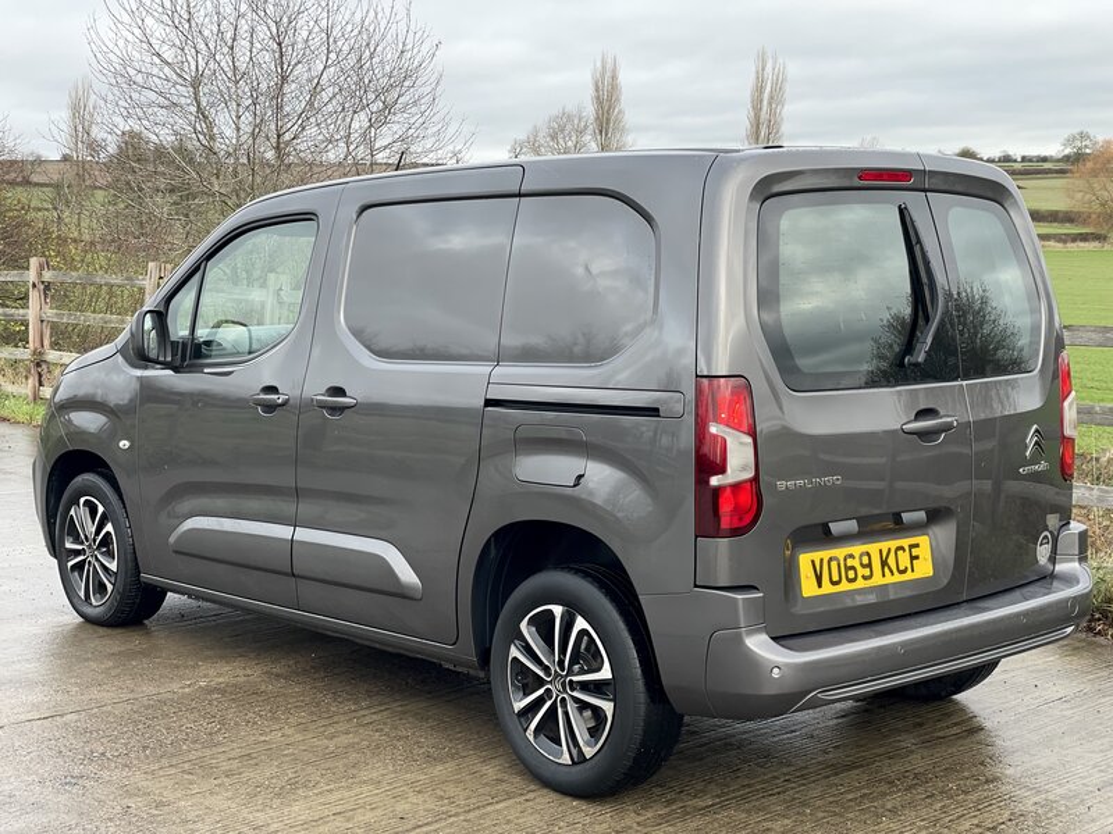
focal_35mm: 52
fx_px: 1672
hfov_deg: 36.8
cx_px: 556
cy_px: 417
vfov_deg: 28.0
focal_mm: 6
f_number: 2
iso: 32
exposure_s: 1/99
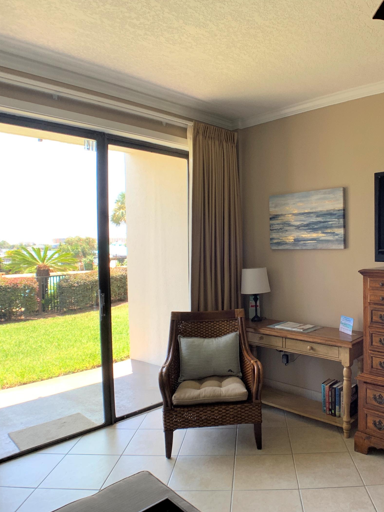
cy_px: 259
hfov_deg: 38.3
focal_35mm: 37
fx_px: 547
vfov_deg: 50.1
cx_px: 252
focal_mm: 4.25
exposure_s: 1/121
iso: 32
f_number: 1.8
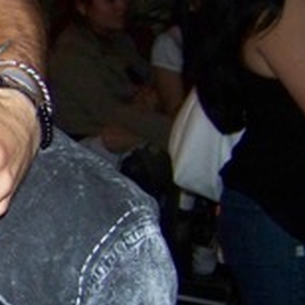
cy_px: 152
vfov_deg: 13.2
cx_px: -267
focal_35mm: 132
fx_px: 1316
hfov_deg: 12.0
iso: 200
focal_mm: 5.85
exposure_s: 1/30
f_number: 2.8
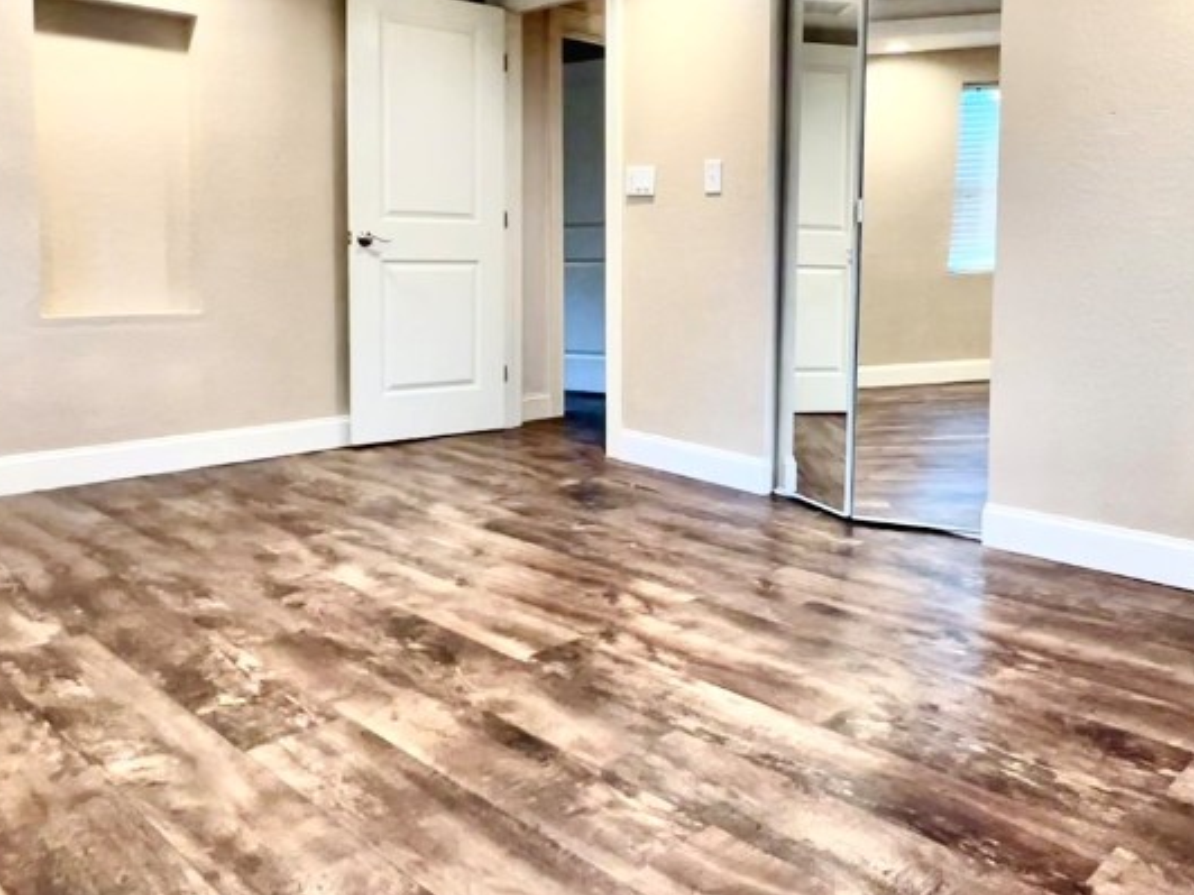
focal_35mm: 25
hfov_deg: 69.0
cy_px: 321
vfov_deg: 54.1
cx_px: 685
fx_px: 862
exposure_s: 1/60
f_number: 1.8
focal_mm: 1.57
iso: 200
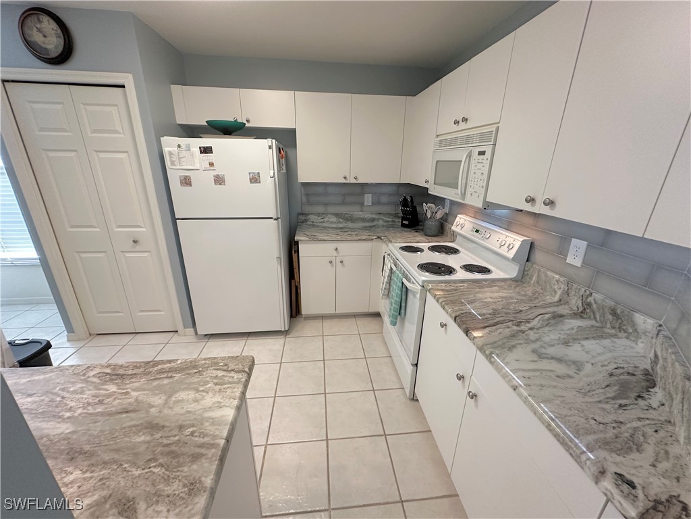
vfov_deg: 85.7
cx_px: 346
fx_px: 279
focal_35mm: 14
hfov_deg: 102.1
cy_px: 260
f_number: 2.2
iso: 250
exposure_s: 1/120
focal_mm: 2.22
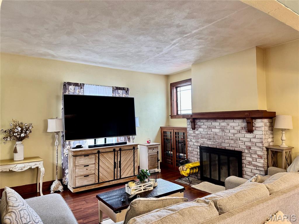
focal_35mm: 24
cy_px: 112
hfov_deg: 71.6
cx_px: 150
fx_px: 207
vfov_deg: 56.8
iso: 250
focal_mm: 6.76
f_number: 1.78
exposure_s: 1/60
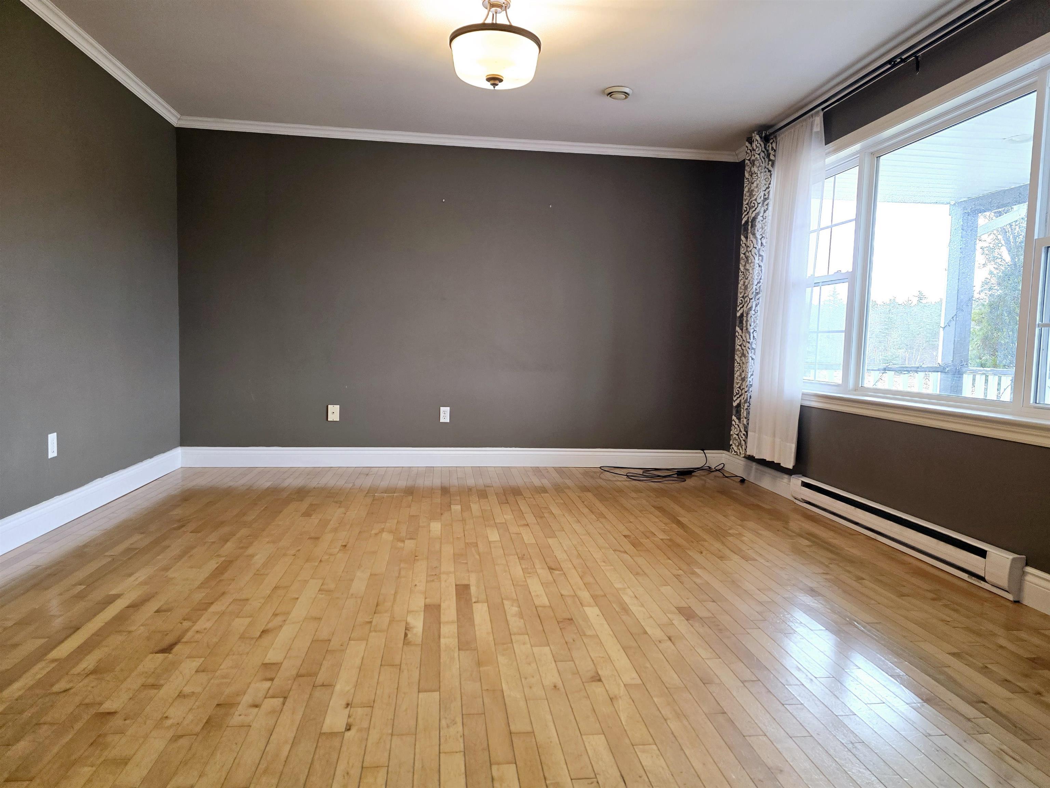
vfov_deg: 58.9
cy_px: 394
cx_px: 525
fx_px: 698
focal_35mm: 23
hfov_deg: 73.9
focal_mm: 6.3
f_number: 1.7
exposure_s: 1/120
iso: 400
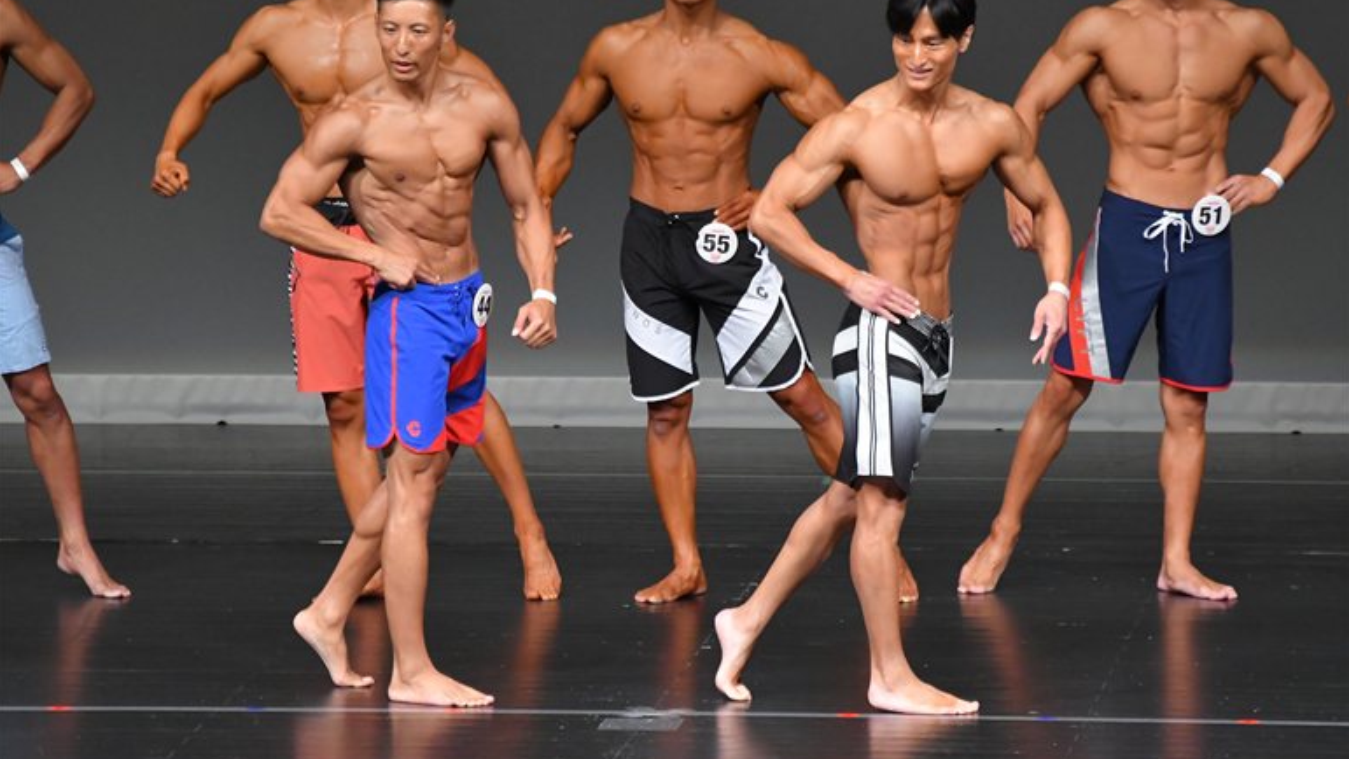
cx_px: 674
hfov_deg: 5.9
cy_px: 339
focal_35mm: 363
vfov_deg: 3.3
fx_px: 12987
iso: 4000
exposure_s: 1/400
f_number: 5.6
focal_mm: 230
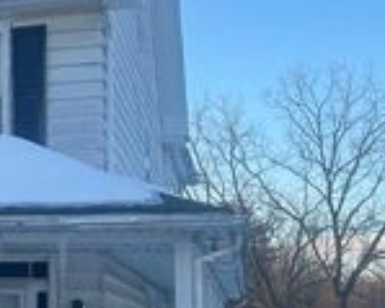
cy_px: 190
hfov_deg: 19.4
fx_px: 968
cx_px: -204
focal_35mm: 85
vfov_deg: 18.0
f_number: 1.5
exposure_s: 1/658
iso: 50
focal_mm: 5.7
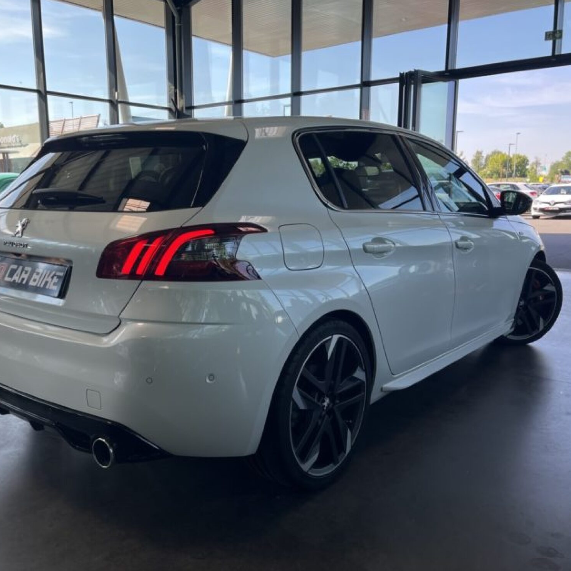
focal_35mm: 31
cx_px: 270
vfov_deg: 52.5
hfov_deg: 52.5
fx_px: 579
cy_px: 286
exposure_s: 1/445
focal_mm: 5.1
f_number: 1.6
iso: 50
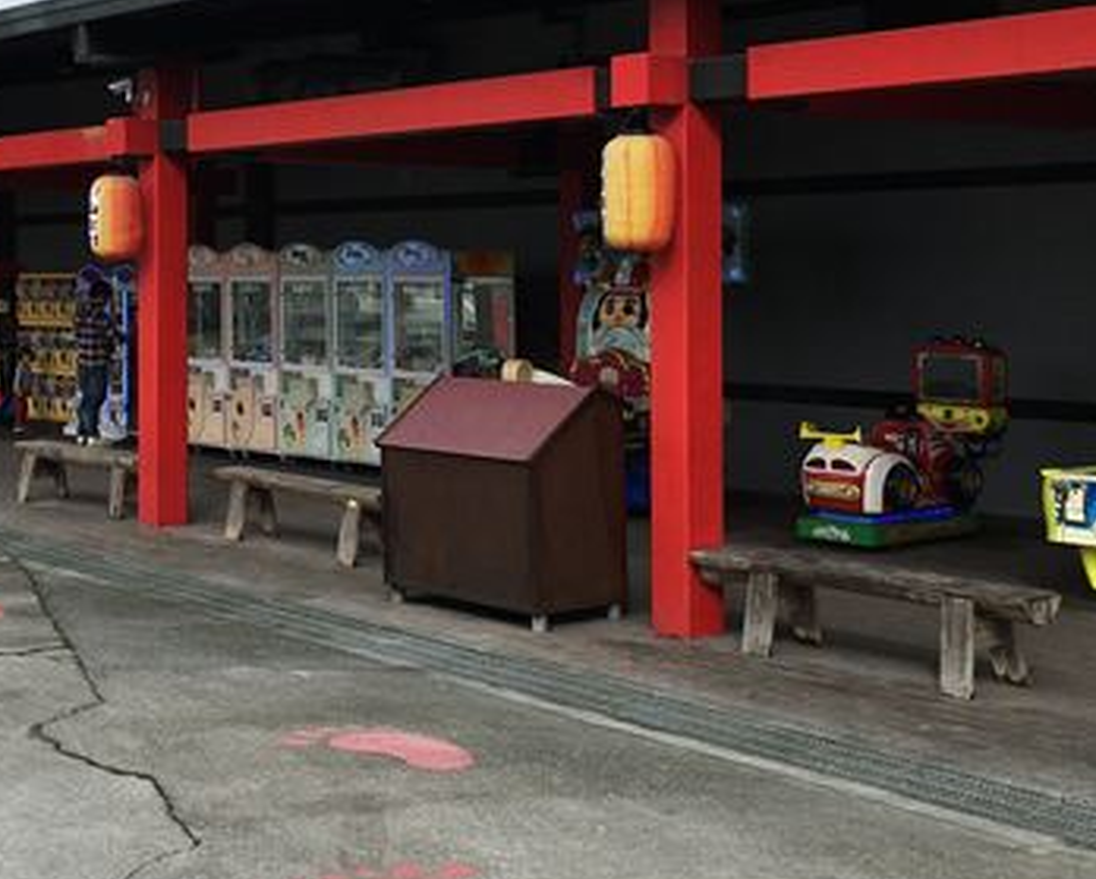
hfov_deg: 28.4
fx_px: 2110
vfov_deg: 23.4
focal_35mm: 65
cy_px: 258
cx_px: 205
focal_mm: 4.15
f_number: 2.2
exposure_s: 1/1083
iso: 25
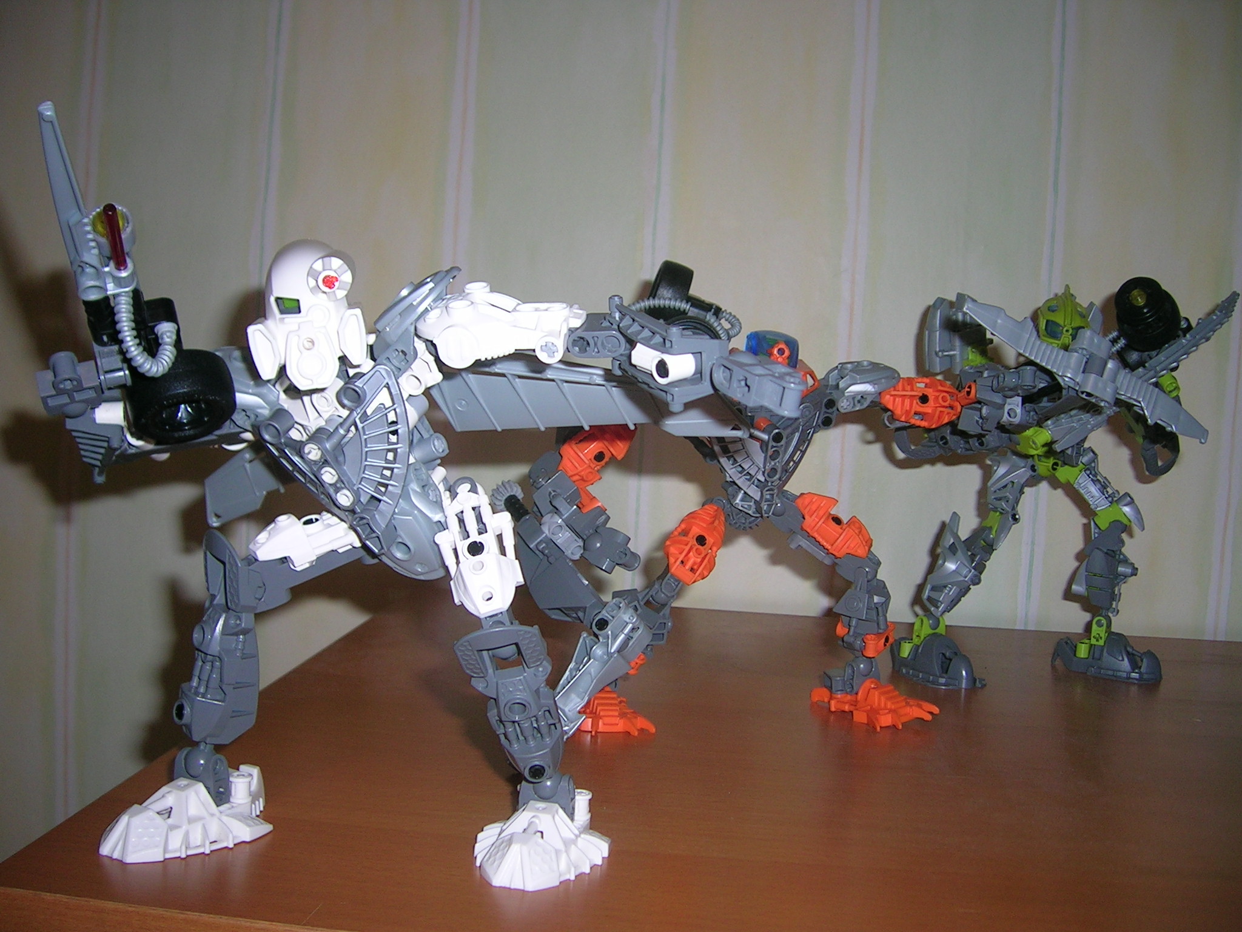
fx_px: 1256
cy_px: 466
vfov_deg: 40.7
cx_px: 621
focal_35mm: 35
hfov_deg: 52.6
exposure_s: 1/60.1
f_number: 2.8
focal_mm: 5.4
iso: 50
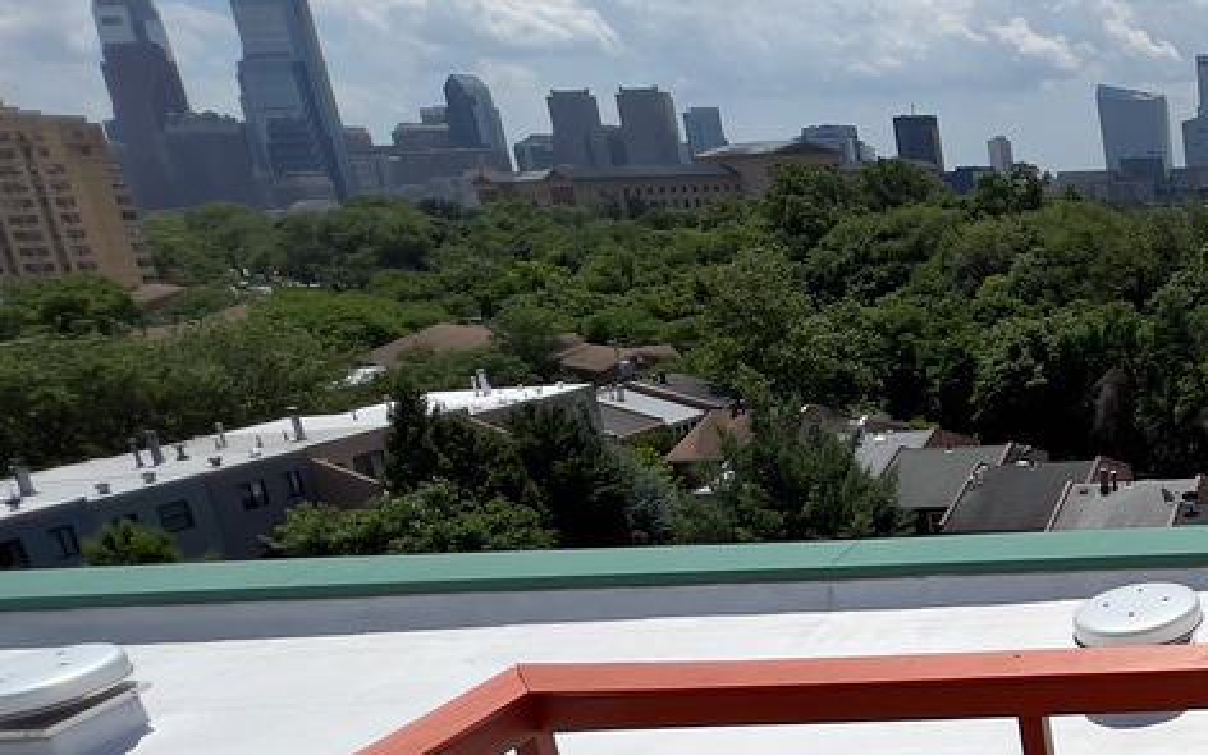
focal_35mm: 35
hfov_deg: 38.4
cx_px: 1495
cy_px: 517
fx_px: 1152
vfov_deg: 35.8
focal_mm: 1.57
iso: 32
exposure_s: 1/2481
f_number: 1.8
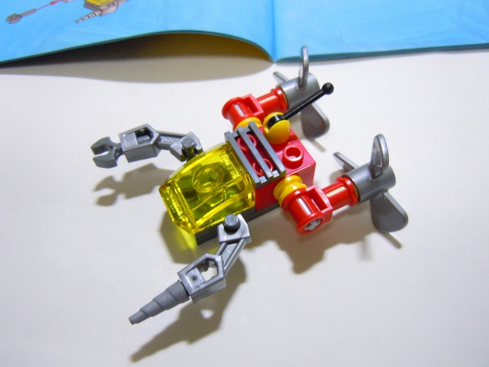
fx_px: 424
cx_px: 244
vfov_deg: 46.8
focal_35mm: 30
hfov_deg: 60.0
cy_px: 184
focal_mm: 5.4
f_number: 3.5
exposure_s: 1/13
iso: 400
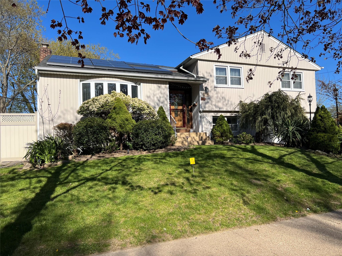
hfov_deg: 67.3
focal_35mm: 26
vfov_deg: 53.1
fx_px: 257
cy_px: 128
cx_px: 171
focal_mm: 5.7
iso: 50
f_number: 1.5
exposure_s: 1/4115
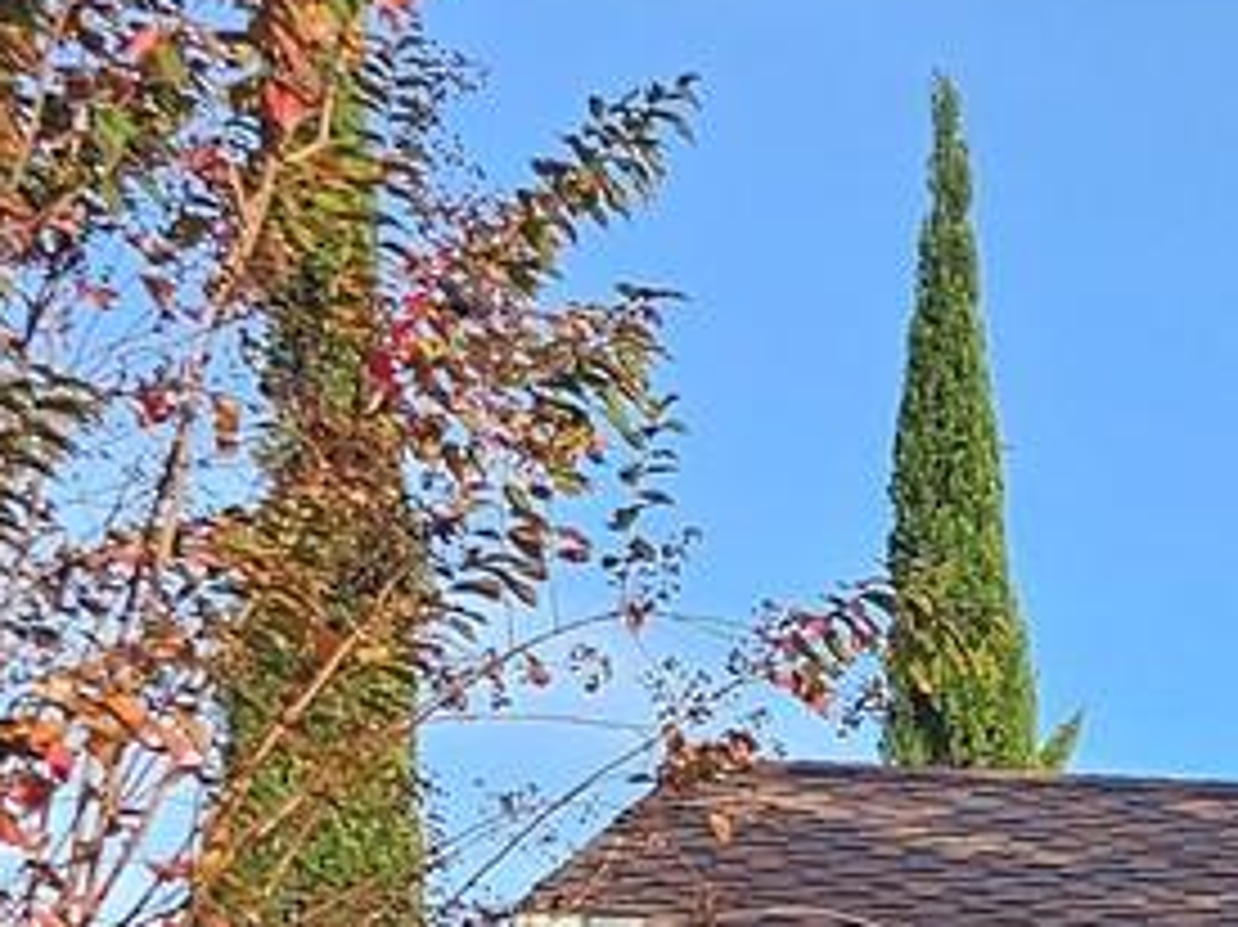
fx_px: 4790
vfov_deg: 10.2
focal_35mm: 134
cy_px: 1840
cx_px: 2913
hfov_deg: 12.0
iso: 10
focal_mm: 6.3
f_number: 1.7
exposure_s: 1/194
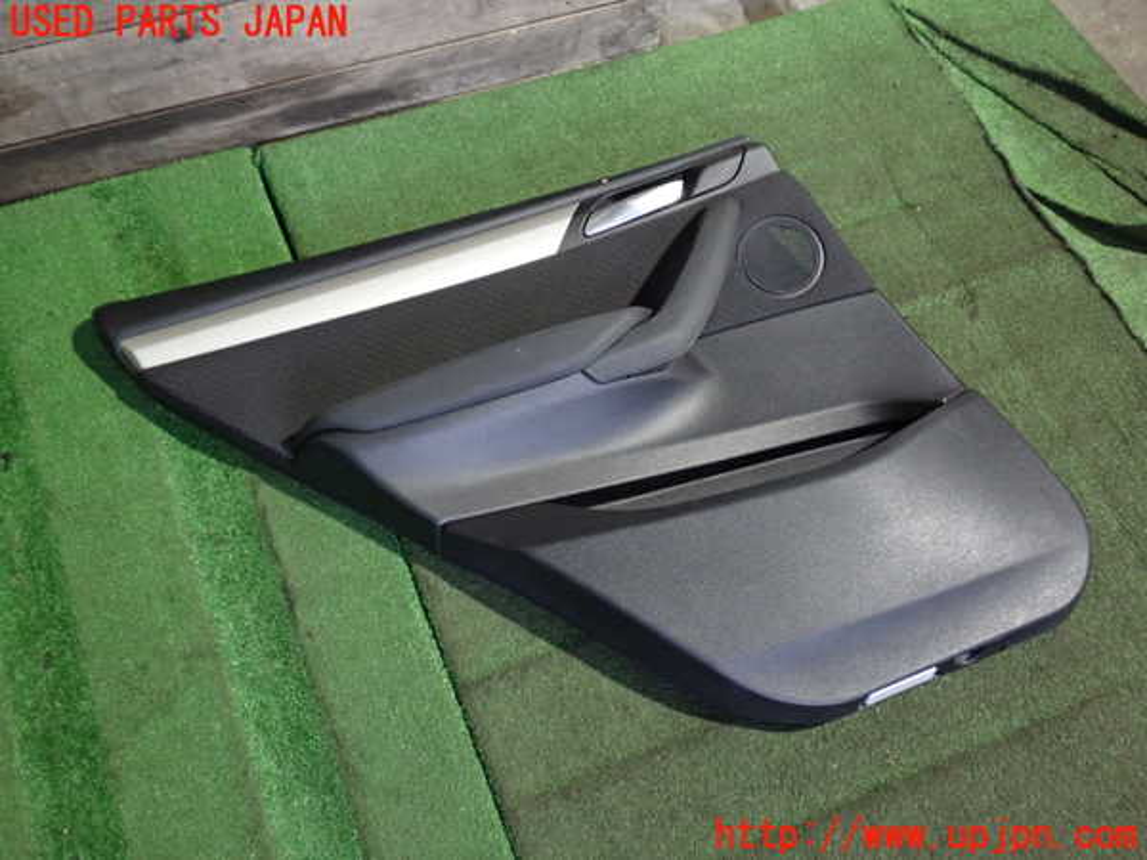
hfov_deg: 51.4
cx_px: 574
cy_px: 430
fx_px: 1193
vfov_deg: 39.7
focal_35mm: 36
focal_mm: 6.37
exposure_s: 1/20
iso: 800
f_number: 2.5
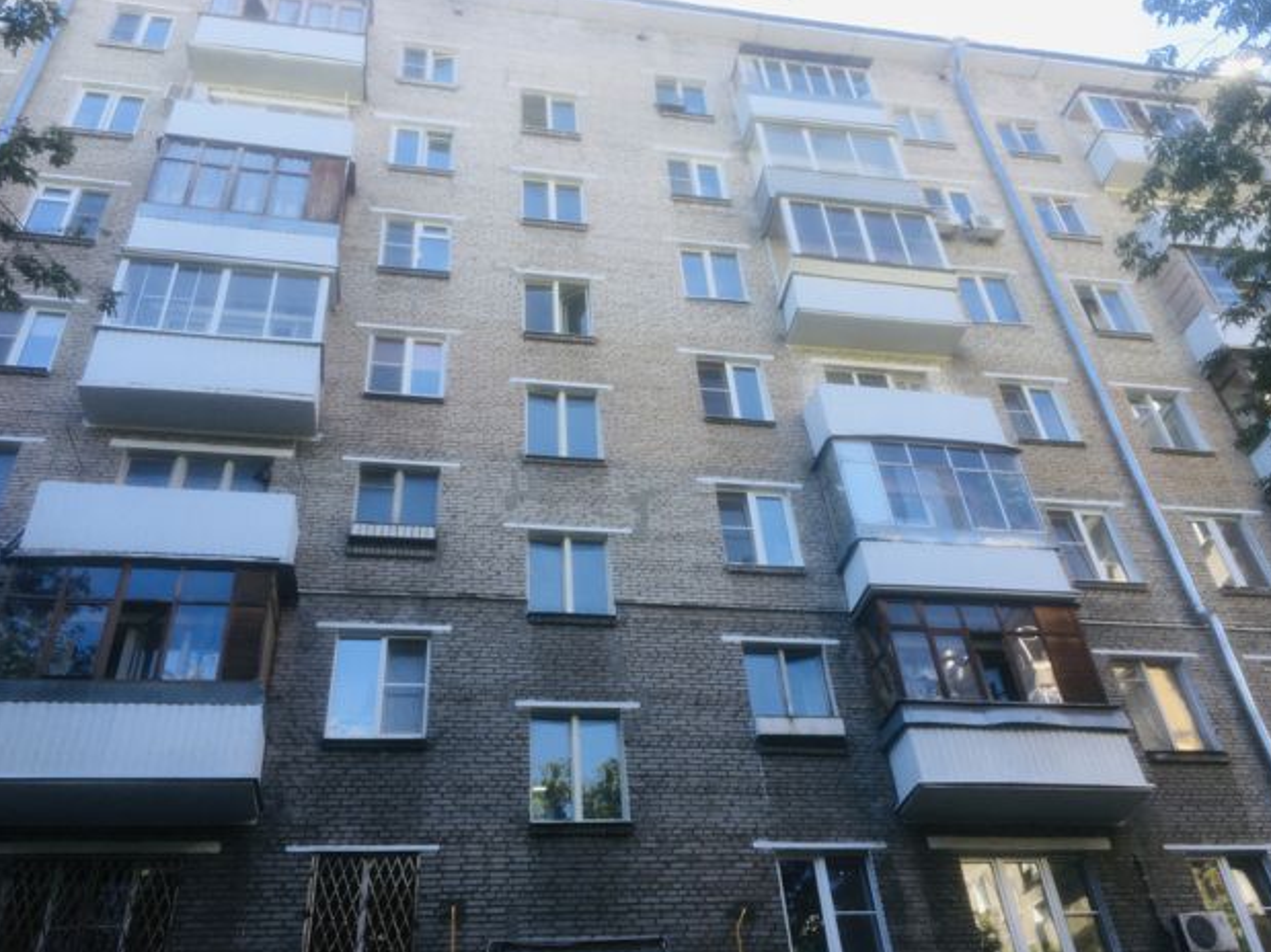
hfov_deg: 60.0
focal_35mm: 30
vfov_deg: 46.8
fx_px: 1101
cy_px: 476
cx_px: 641
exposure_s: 1/149
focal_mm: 4.15
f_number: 2.2
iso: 25
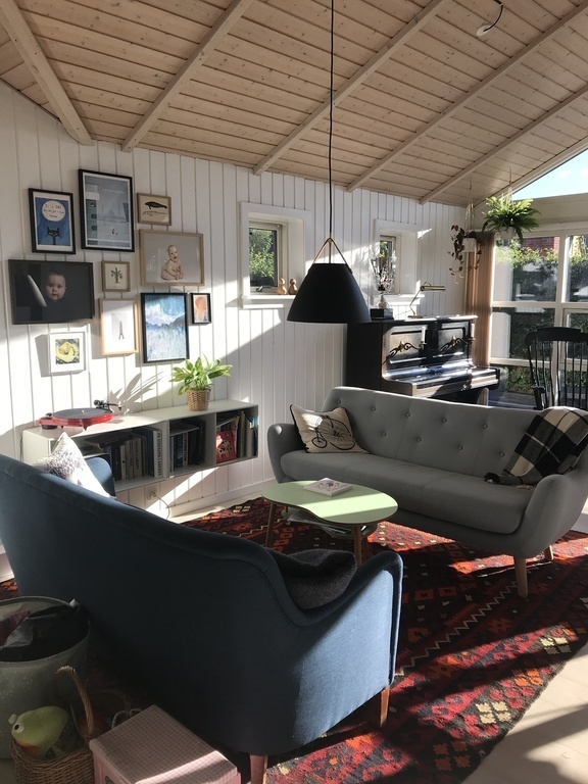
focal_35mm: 28
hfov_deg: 49.7
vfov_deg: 63.4
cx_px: 294
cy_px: 392
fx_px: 634
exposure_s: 1/626
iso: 20
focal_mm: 3.99
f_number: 1.8
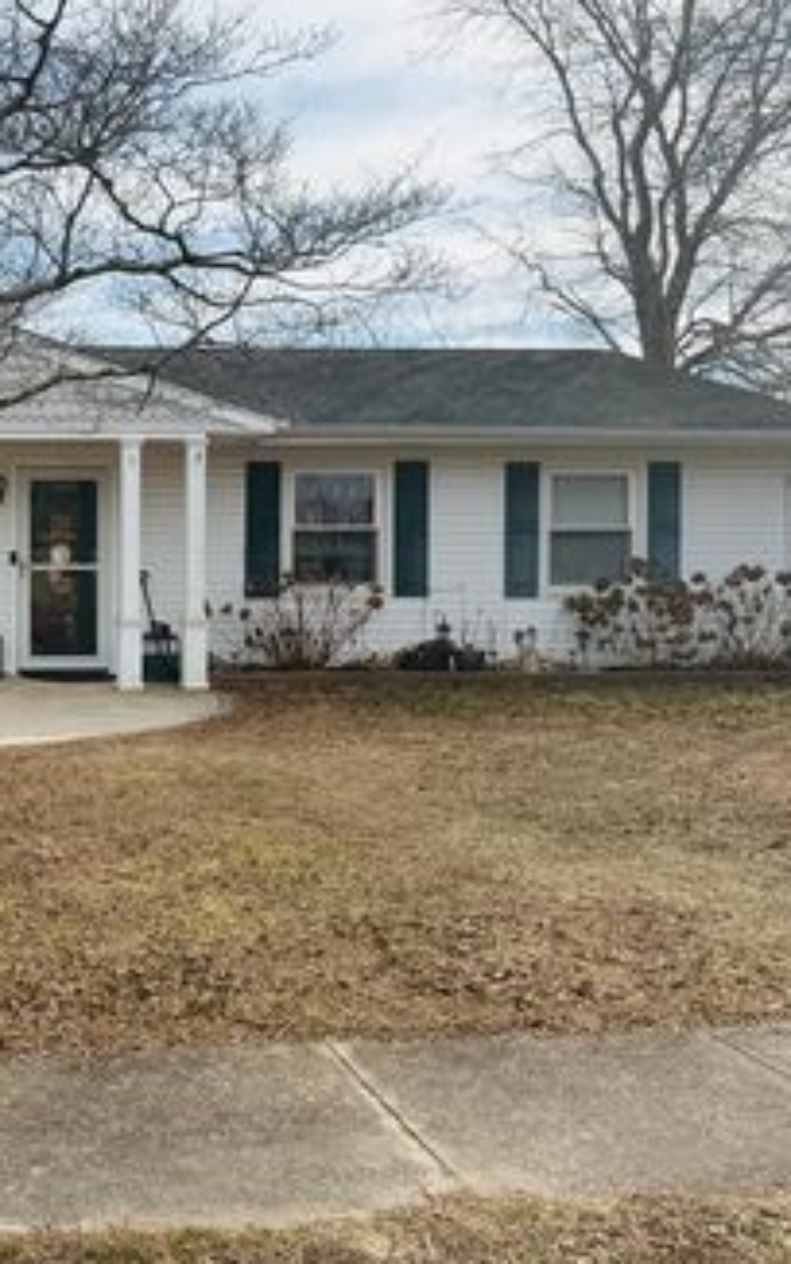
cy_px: 591
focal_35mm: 39
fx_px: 1344
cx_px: -39
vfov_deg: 50.3
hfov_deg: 30.0
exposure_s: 1/6173
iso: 80
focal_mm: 6.76
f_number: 1.78
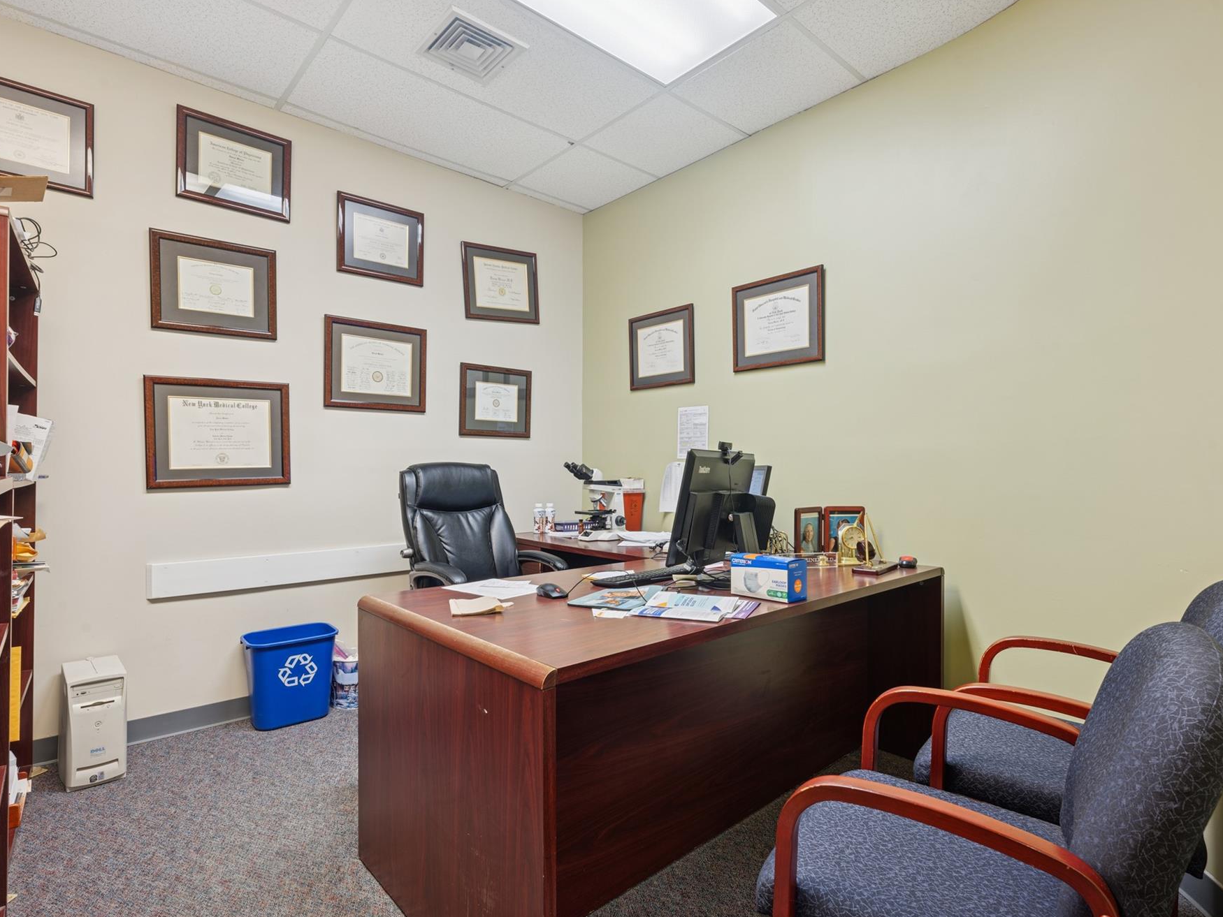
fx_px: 636
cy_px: 458
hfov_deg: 87.7
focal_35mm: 18
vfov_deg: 71.6
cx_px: 616
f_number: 11
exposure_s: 1
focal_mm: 16
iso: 100
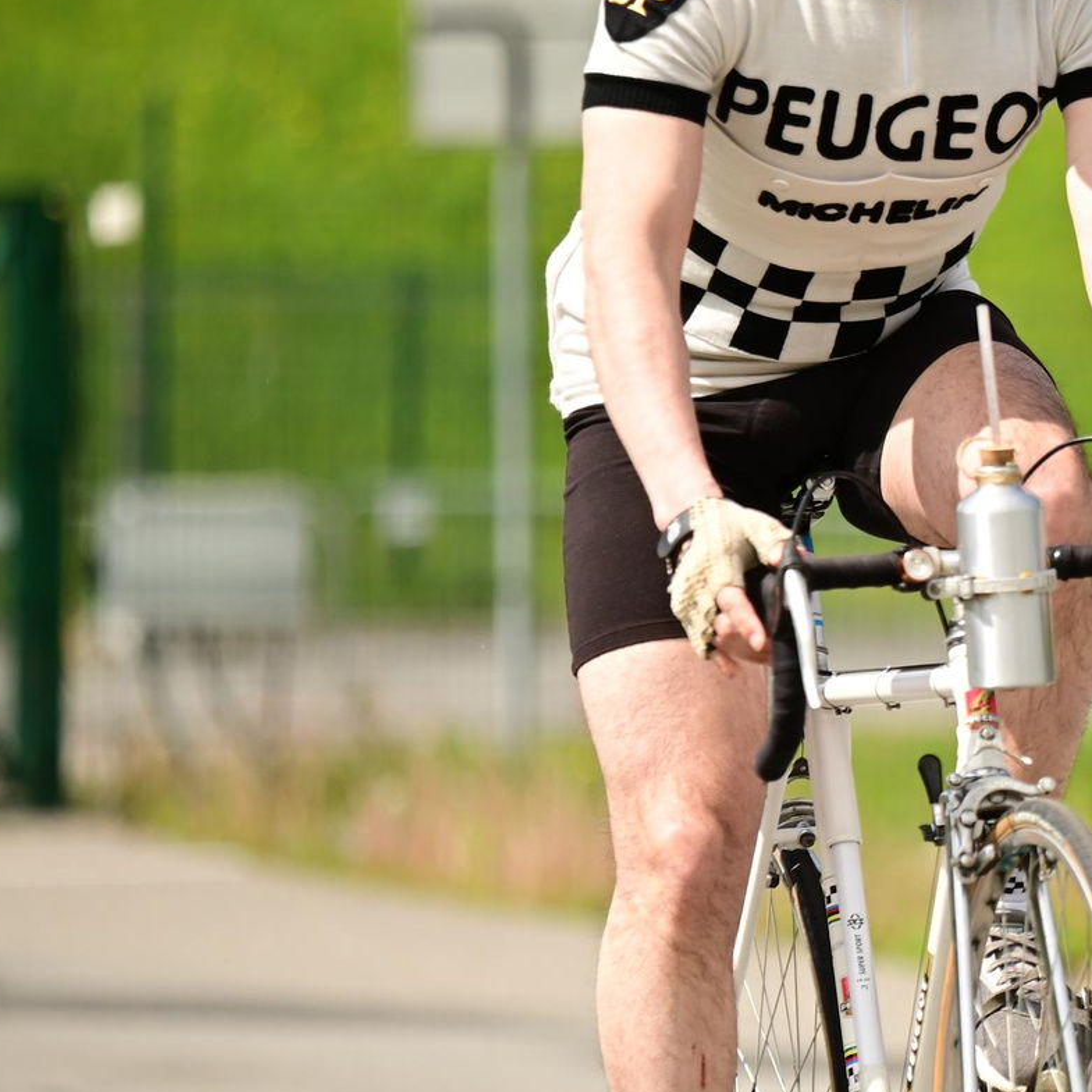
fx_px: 17310
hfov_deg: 3.6
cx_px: 1337
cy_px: 527
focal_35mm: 485
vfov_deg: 3.6
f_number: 2.8
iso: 200
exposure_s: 1/3200
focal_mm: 175
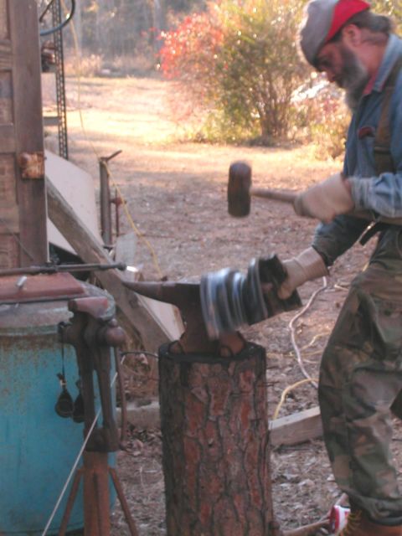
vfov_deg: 17.7
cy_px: 268
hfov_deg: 13.3
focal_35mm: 111
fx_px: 1719
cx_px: 201
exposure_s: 1/46.8
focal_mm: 16.8
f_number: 4.8
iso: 100
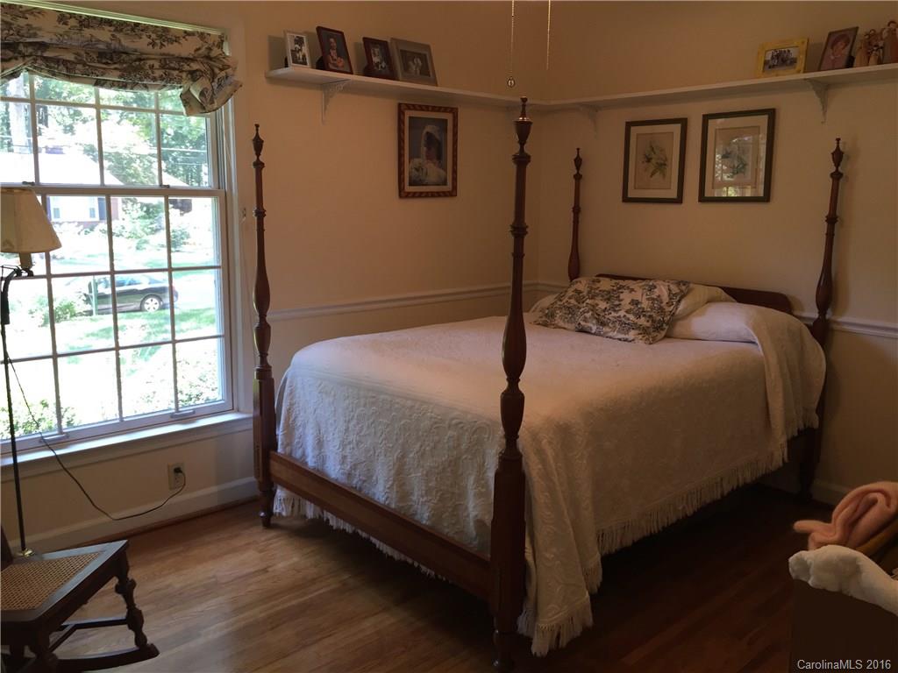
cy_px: 336
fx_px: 752
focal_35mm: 29
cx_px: 449
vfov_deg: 48.2
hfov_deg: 61.7
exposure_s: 1/30
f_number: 2.2
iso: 50
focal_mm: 4.15
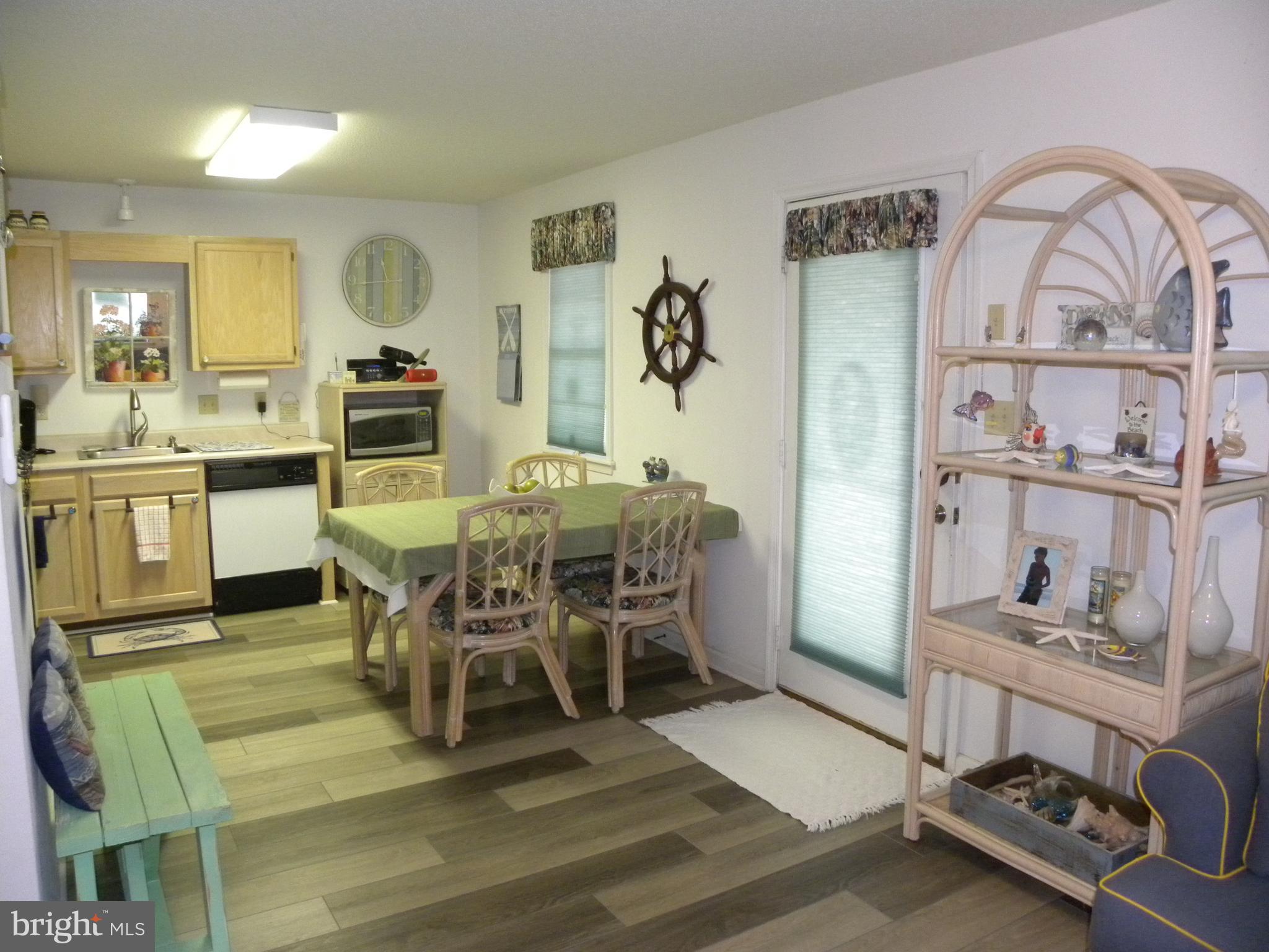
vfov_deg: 53.1
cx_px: 634
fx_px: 953
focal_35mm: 26
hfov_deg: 67.3
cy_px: 476
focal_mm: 4.6
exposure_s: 1/40.8
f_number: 2.8
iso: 400
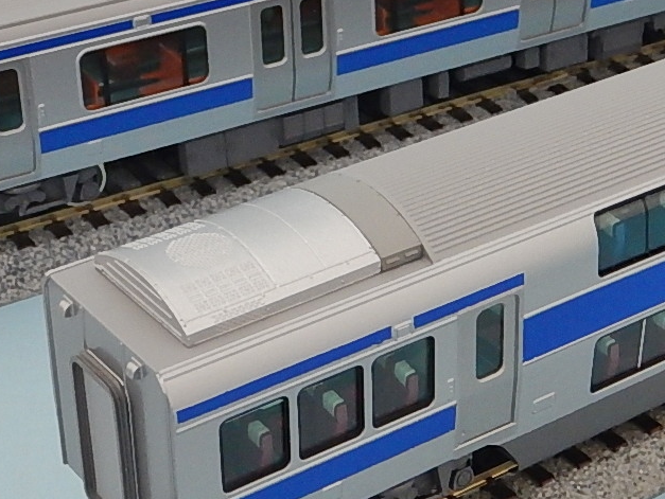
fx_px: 1961
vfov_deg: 14.5
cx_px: 512
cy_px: 143
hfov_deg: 19.1
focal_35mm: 102
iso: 400
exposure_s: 1/15
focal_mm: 7.2
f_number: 4.2
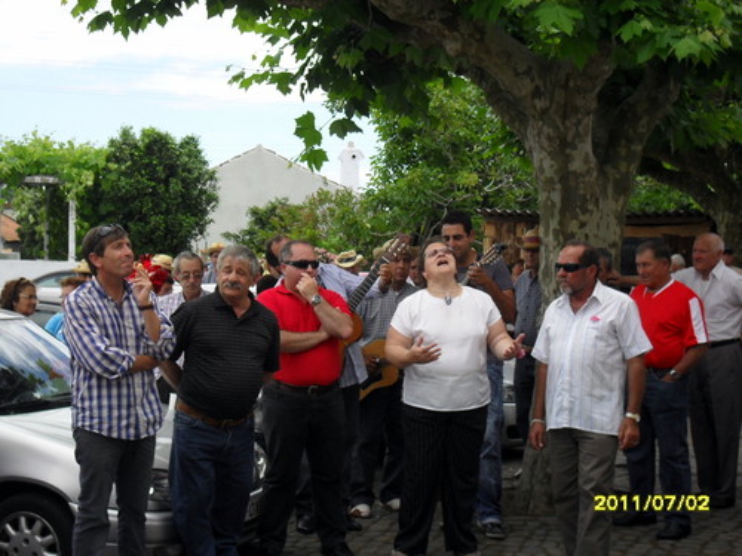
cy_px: 278
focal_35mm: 66
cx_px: 371
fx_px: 1415
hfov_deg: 29.4
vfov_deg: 22.3
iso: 100
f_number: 4.6
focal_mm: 11.7
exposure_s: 1/350
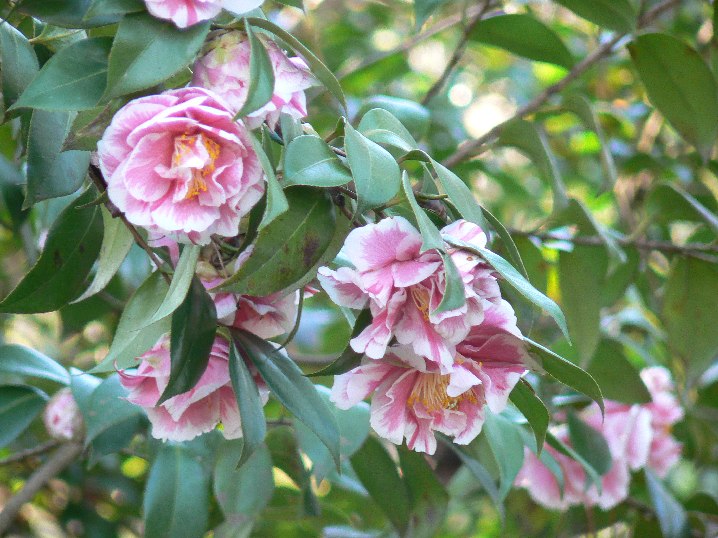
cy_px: 269
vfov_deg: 3.4
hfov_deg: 4.6
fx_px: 8960
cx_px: 359
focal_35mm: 432
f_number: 3.3
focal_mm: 72
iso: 160
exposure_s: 1/30
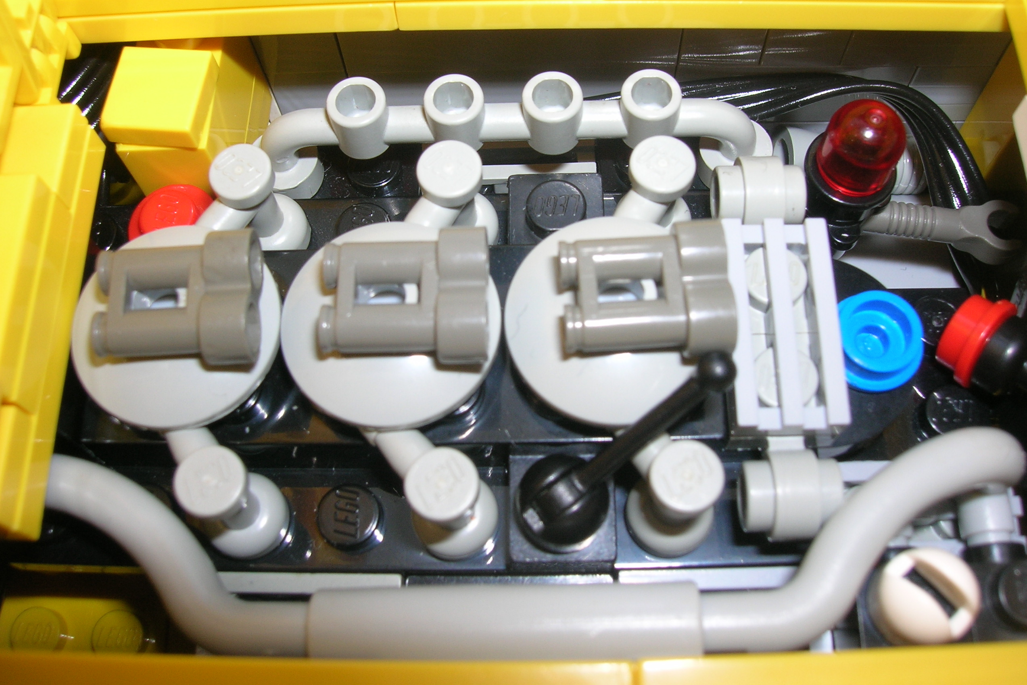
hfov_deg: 53.1
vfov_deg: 36.8
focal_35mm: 36
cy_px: 318
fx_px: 1027
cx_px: 516
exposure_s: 1/60.1
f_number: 4.9
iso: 50
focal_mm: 5.7
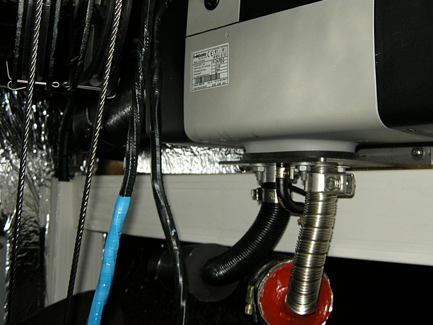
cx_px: 238
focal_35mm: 53
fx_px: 663
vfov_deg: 27.5
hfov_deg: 36.1
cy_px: 128
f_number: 2.7
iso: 64
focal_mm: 7.5
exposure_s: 1/60
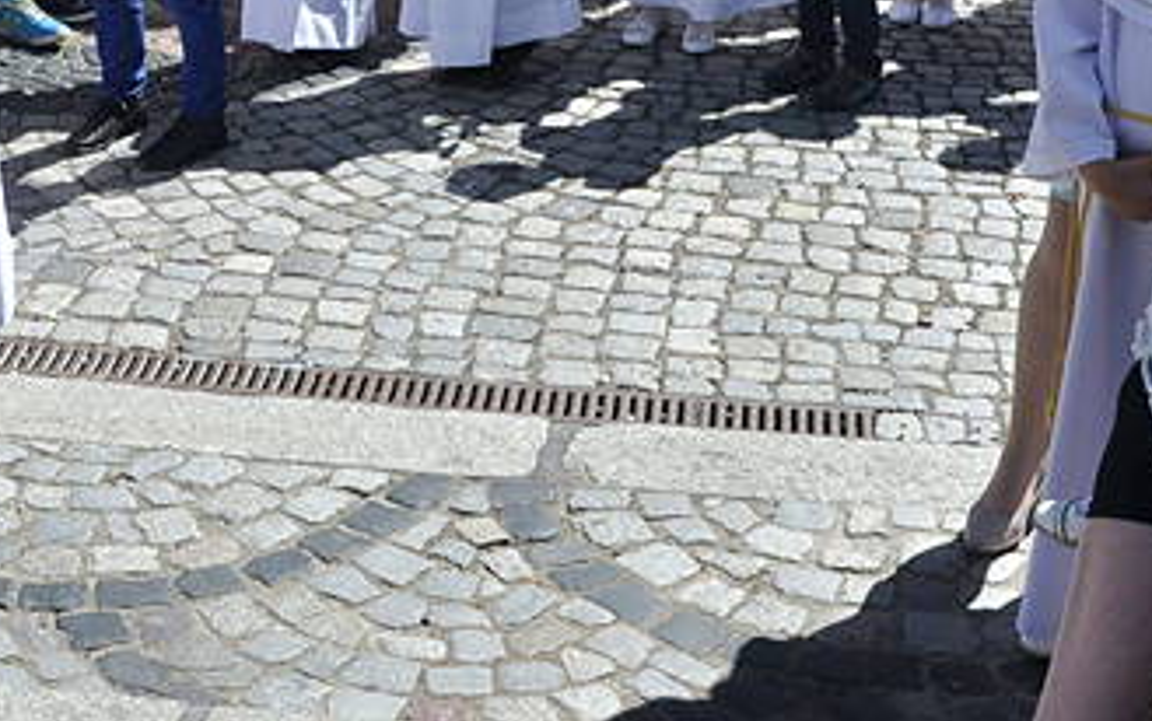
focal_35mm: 71
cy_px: -107
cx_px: 424
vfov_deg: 17.6
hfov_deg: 28.8
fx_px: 2230
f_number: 11
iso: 400
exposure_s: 1/500
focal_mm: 18
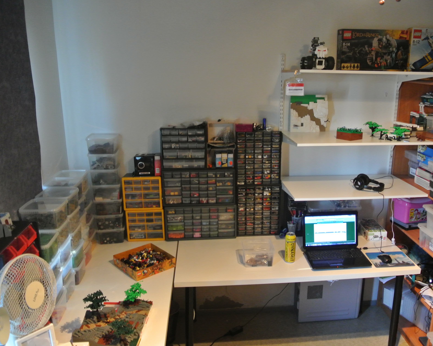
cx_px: 248
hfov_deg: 56.9
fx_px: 397
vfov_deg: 47.1
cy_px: 176
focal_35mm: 31
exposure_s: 1/10
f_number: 3.5
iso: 800
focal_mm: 10
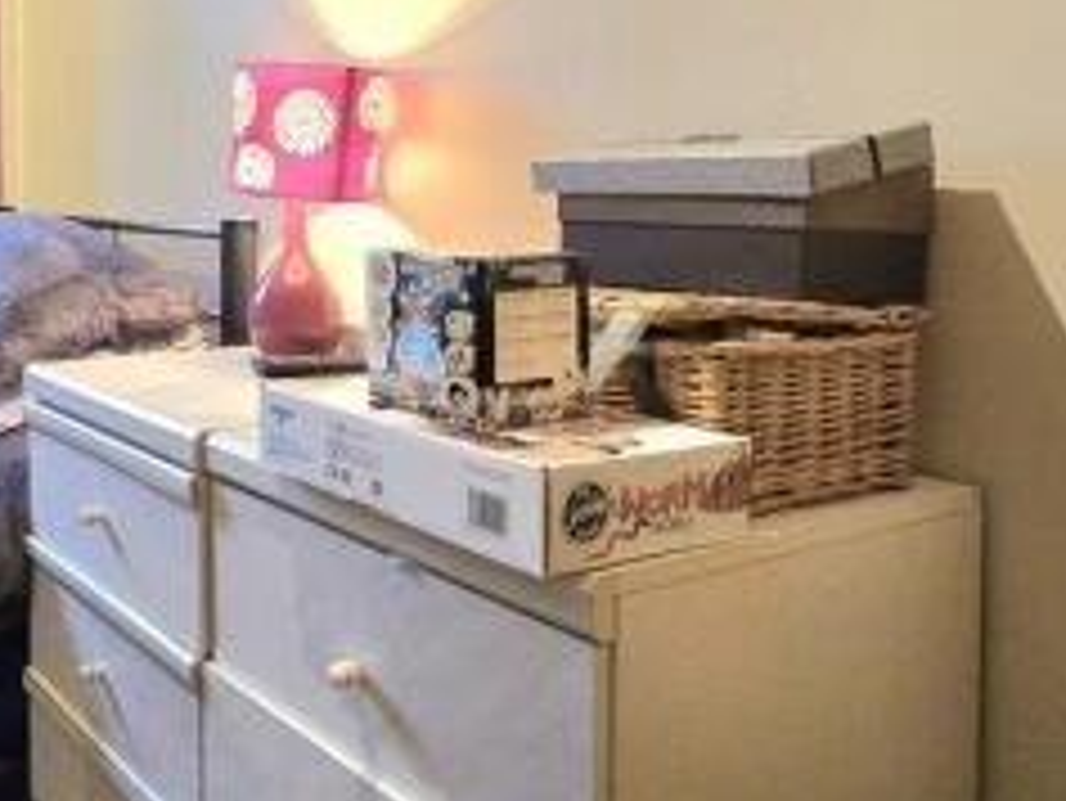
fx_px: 986
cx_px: 38
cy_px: 173
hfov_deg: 48.4
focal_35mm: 32
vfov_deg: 42.4
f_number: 2.2
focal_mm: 2.2
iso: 320
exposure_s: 1/50.3
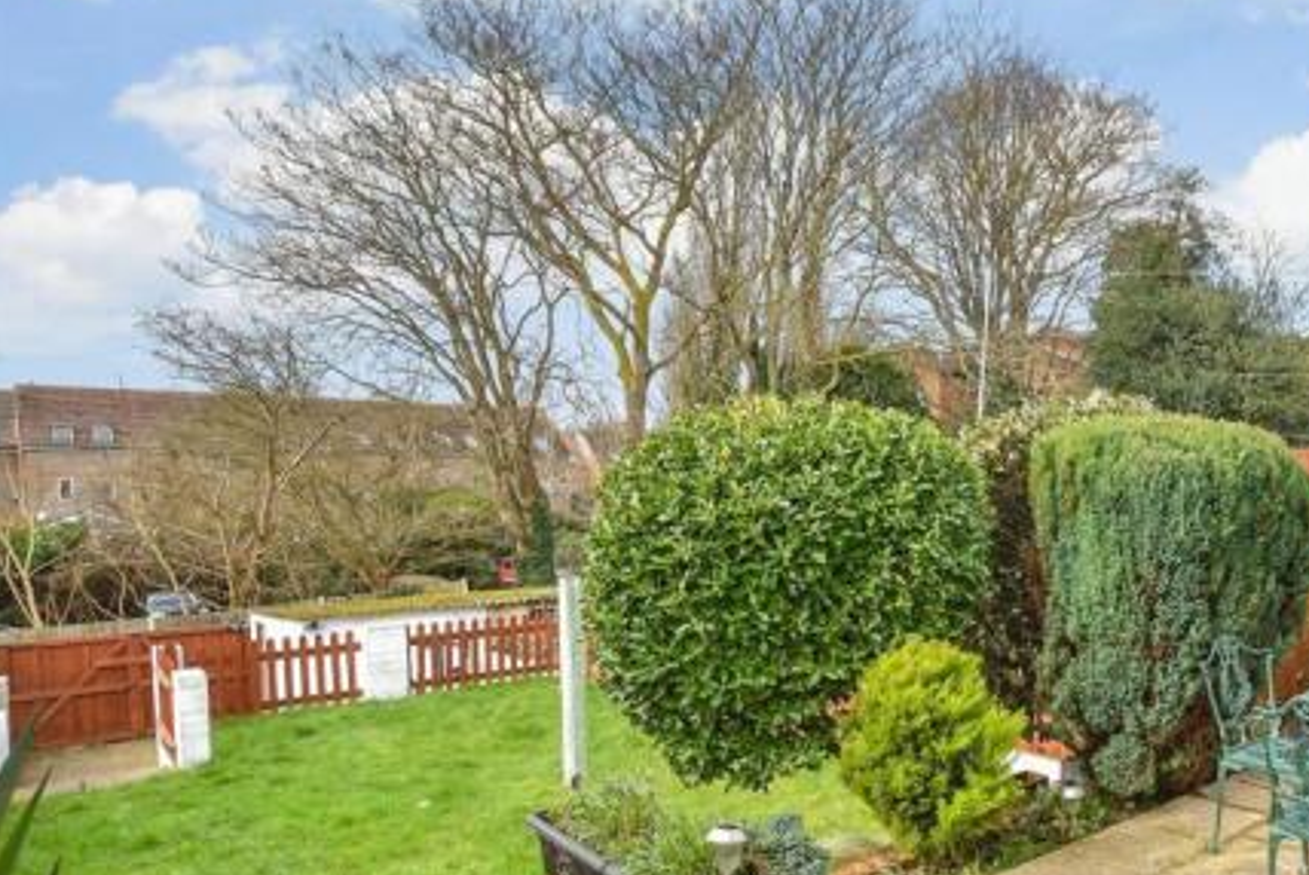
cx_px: 986
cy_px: 531
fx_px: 946
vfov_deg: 49.3
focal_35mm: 26
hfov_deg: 65.0
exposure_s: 1/160
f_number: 8
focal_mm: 11.5
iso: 320
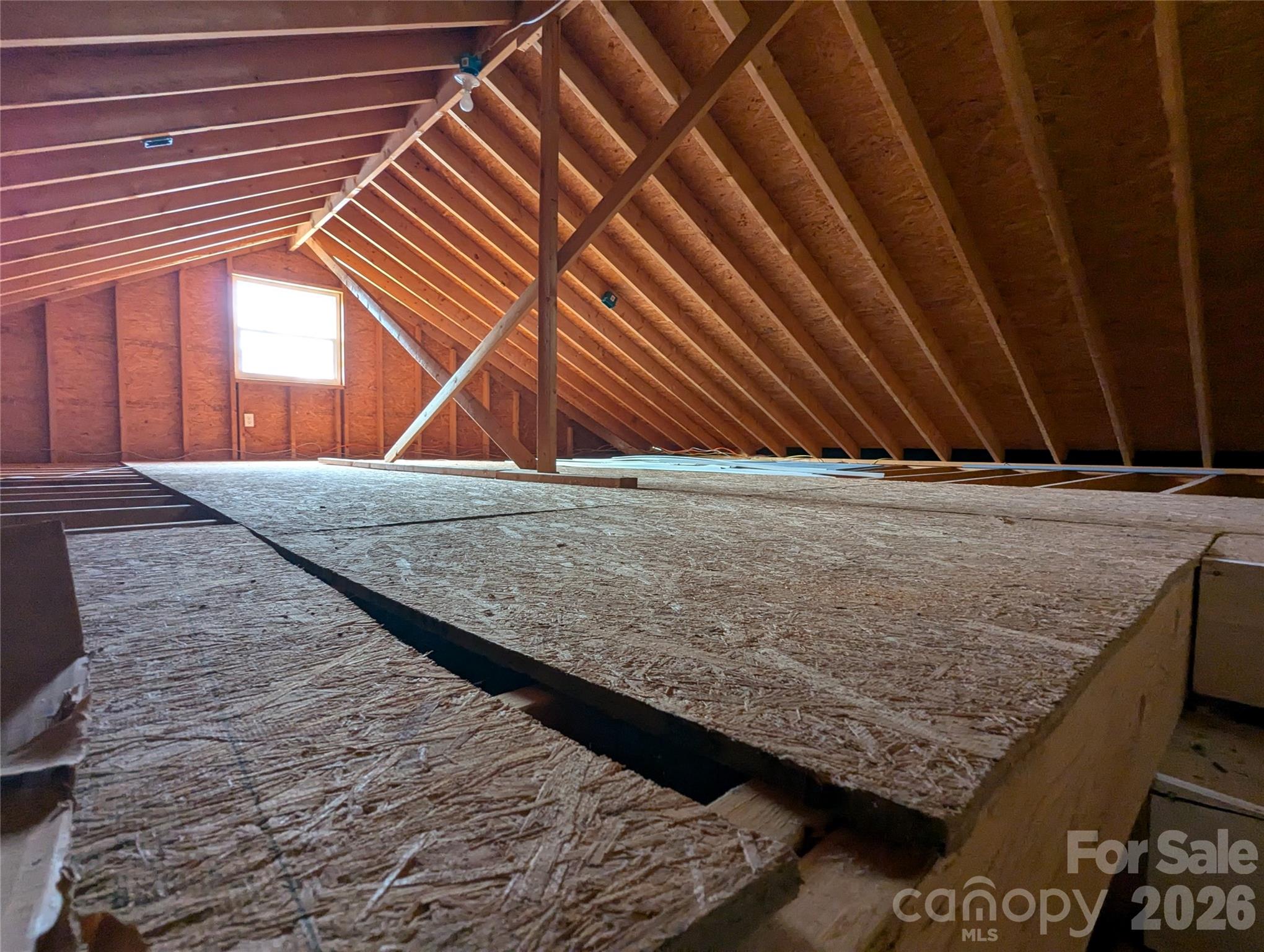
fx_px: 585
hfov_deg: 94.4
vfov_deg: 78.2
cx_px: 632
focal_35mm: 16
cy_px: 476
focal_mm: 2.35
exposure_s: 1/35
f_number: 2.2
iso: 268
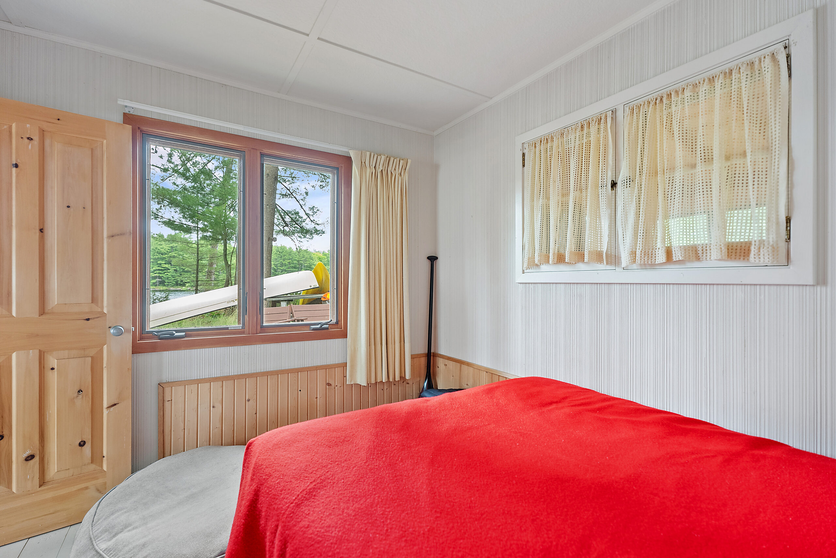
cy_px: 279
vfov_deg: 73.8
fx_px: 372
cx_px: 418
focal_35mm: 16
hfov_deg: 96.7
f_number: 4
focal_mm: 16
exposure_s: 1/8
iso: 500
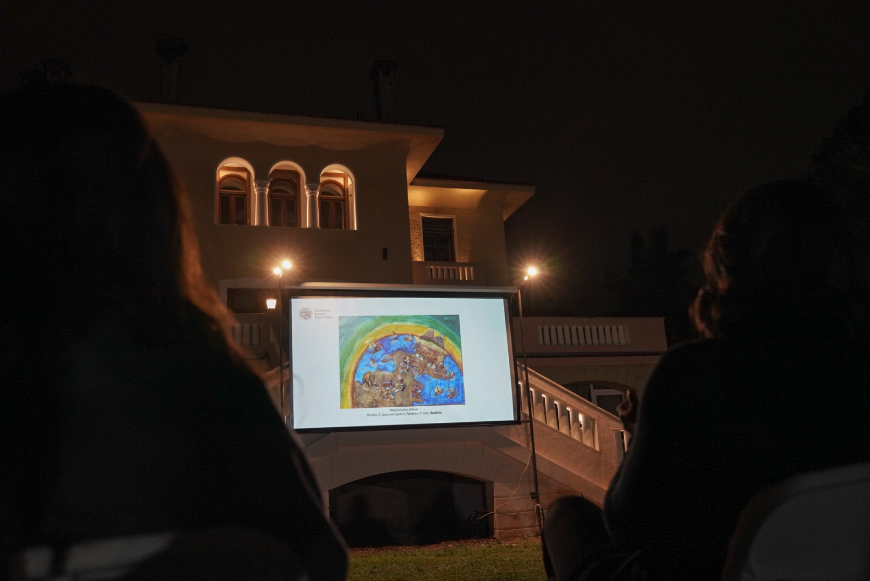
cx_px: 435
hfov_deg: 60.2
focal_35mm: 31
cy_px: 290
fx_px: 750
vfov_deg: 42.4
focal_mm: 31
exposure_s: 1/200
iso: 3200
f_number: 4
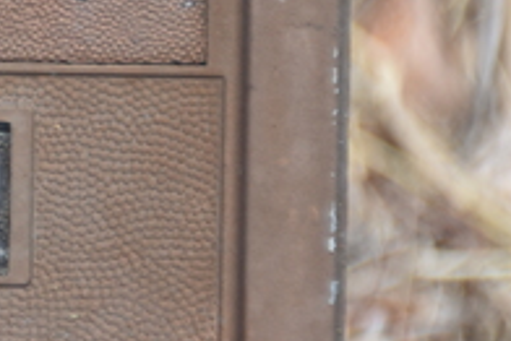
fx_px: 23494
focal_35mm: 1654
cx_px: -707
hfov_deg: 1.2
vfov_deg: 0.8
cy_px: 104
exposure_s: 1/640
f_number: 5.6
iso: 110
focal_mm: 300
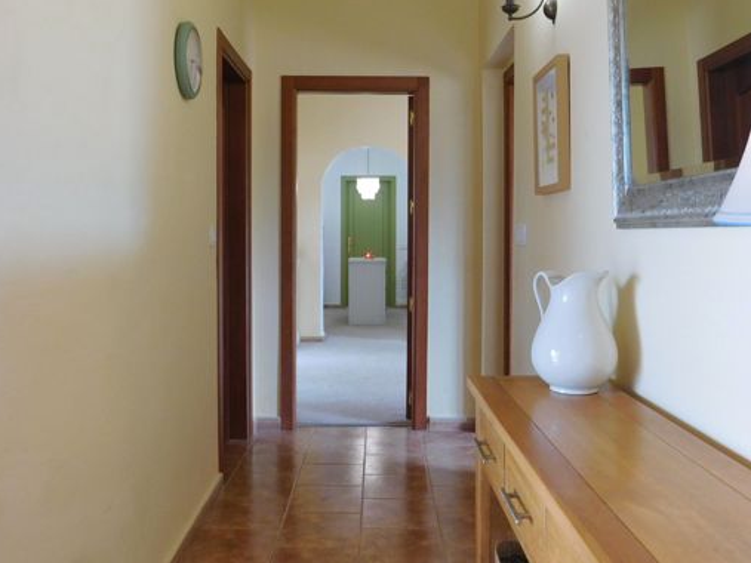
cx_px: 373
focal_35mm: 32
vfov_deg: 44.0
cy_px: 243
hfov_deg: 56.8
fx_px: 694
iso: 160
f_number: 3
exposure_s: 1/30
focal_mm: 4
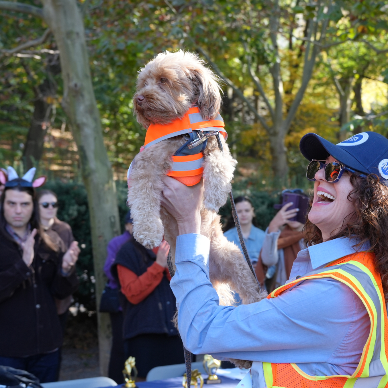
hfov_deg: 31.5
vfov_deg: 31.6
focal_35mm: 54
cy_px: 193
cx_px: 241
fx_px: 685
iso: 200
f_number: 4
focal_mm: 28
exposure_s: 1/160
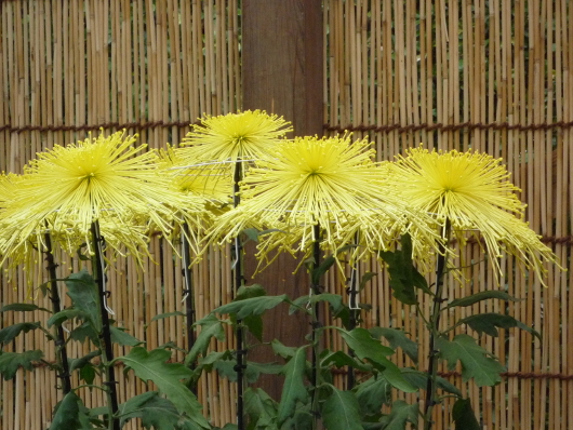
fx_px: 2484
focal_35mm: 150
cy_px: 215
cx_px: 286
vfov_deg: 9.9
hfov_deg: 13.2
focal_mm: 22
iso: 400
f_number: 5.9
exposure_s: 1/80
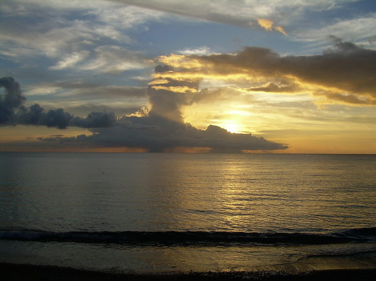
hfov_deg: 49.0
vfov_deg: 37.7
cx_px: 188
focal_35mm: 38
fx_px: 412
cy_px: 140
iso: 50
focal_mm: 6.3
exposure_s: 1/324
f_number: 4.6
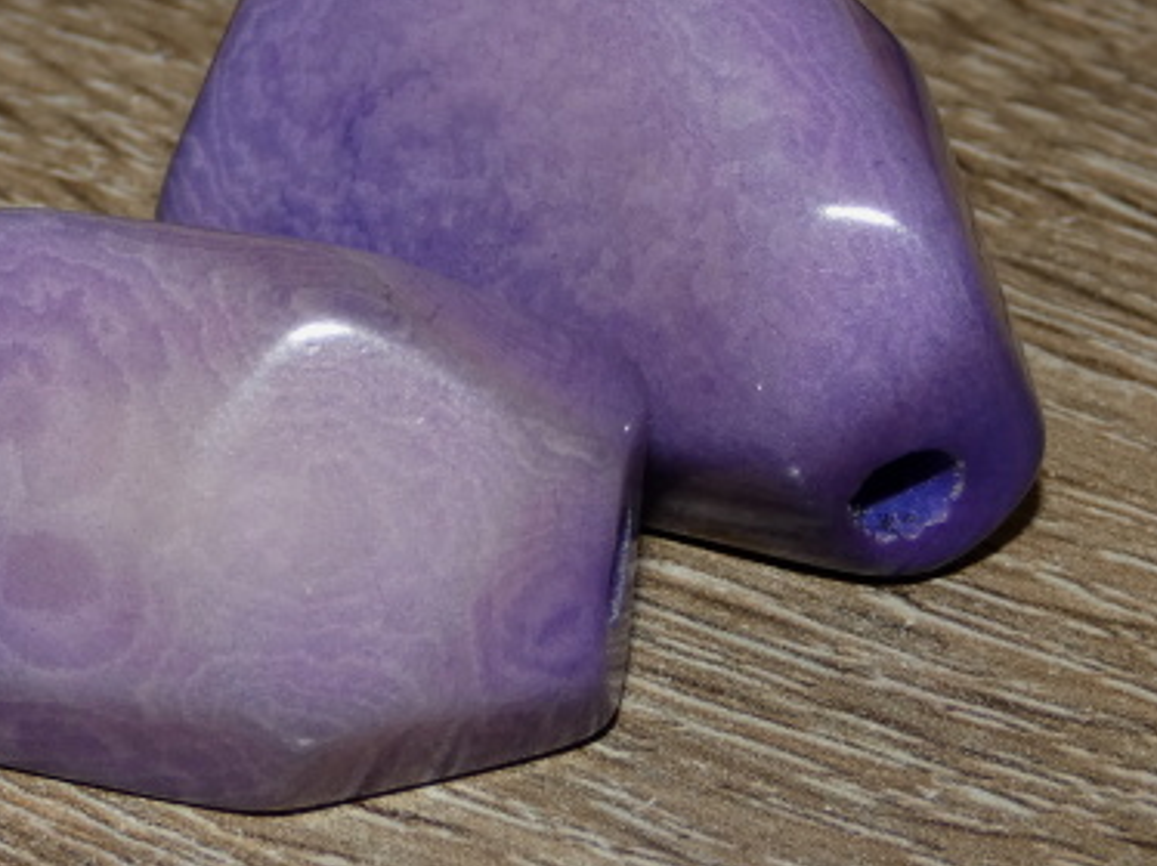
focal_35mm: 169
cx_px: 105
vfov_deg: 8.7
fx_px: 5645
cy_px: 96
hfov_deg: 11.6
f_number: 4.5
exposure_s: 1/125
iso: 80
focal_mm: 14.1
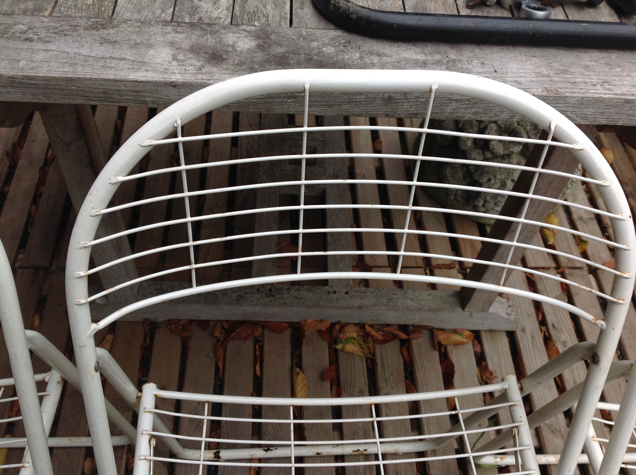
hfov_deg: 52.7
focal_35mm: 35
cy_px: 238
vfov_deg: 40.6
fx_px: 642
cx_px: 318
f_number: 2.4
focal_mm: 4.28
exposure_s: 1/172
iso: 50
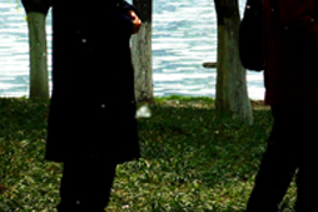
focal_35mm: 473
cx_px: 502
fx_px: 4175
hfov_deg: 4.3
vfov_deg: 2.9
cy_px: -36
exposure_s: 1/400
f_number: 8
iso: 125
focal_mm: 80
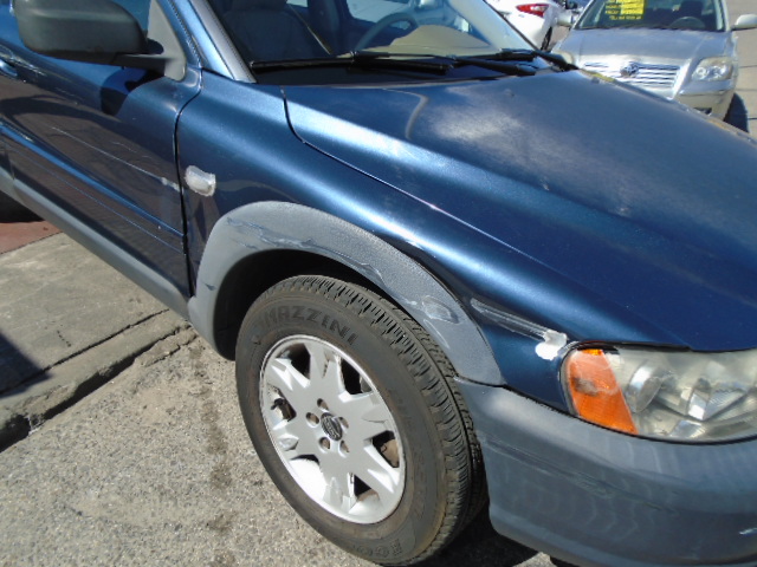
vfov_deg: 53.1
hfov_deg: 67.3
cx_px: 378
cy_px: 284
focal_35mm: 26
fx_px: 569
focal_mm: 4.6
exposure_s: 1/800
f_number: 3.2
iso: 100
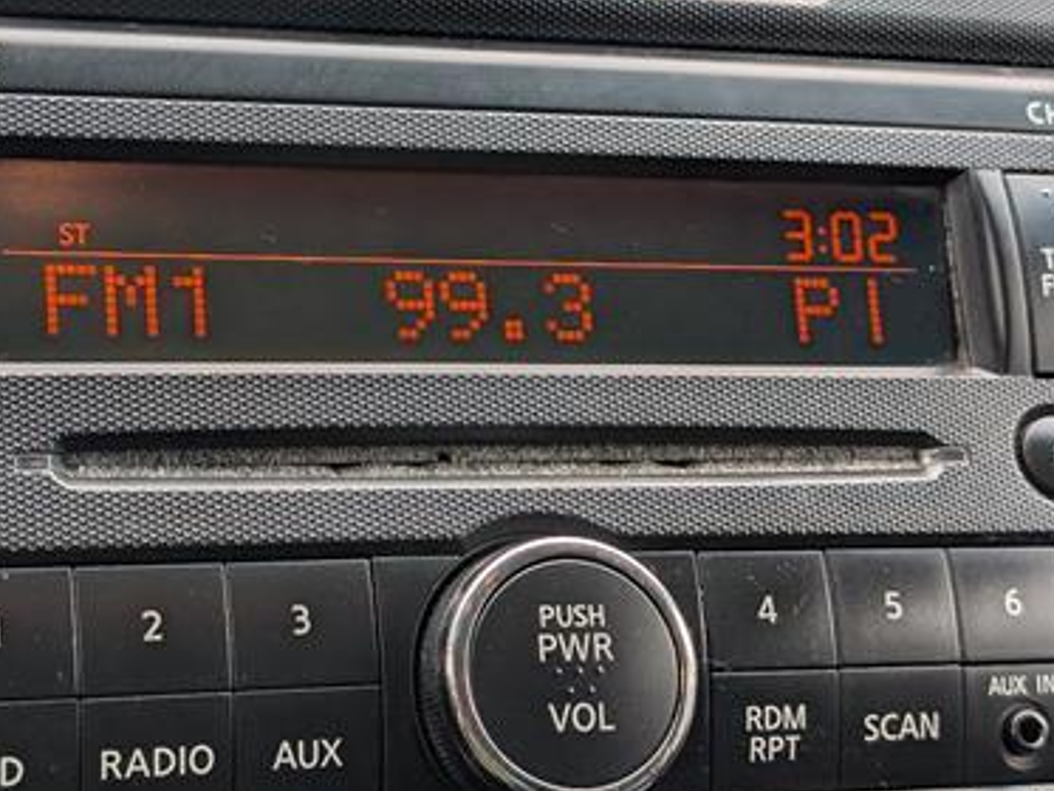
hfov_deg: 23.3
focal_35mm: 84
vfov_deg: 17.5
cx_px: 438
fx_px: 2558
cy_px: 288
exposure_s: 1/250
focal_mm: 6.9
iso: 34
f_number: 1.68
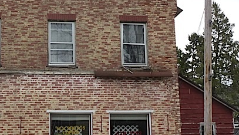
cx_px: 80
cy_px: 68
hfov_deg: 28.1
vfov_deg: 16.1
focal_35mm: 75
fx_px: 475
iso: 125
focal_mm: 5.7
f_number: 4
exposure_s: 1/500
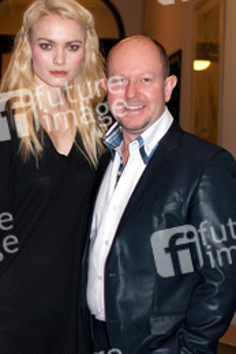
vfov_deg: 25.1
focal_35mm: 81
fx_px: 795
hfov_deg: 16.9
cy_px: 177
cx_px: 97
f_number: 2.8
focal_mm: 35
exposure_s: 1/100
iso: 320
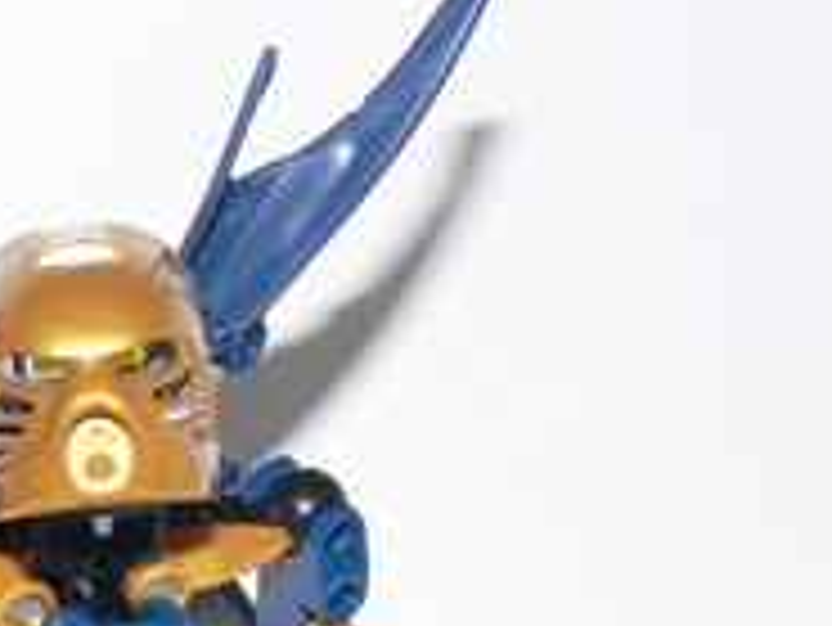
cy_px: 889
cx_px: -4
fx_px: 3223
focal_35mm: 134
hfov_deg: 14.5
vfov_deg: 10.7
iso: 100
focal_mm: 8.4
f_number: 2.8
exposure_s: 1/30
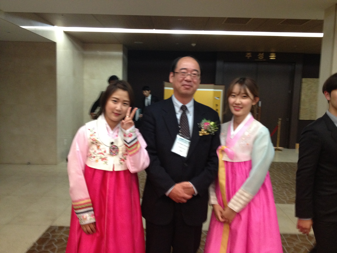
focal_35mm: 35
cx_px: 168
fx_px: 341
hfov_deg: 52.6
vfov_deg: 40.7
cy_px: 126
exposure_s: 1/20
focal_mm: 4.28
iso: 250
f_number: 2.4
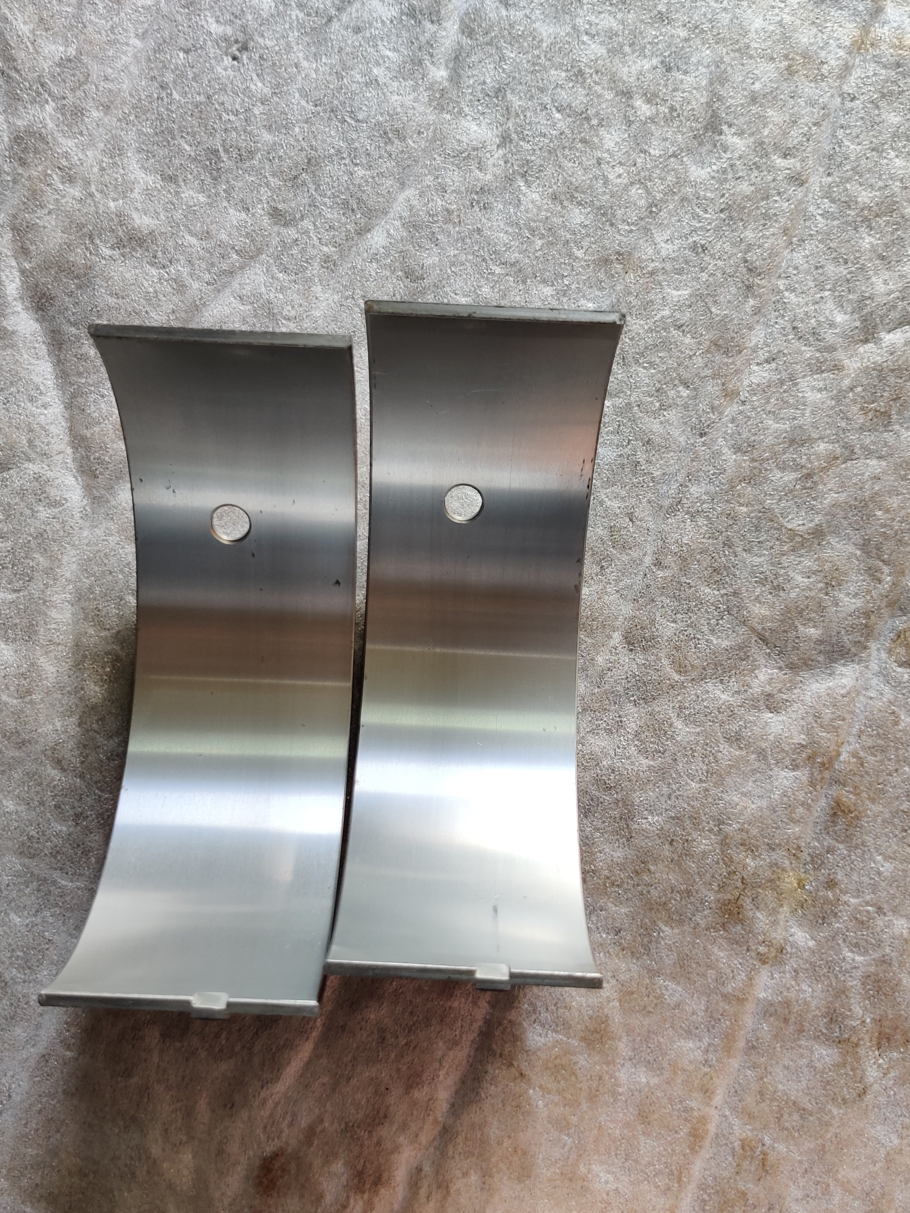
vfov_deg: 50.1
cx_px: 445
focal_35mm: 37
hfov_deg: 38.7
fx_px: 1297
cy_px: 620
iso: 200
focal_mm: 4.75
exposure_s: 1/100
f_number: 1.65
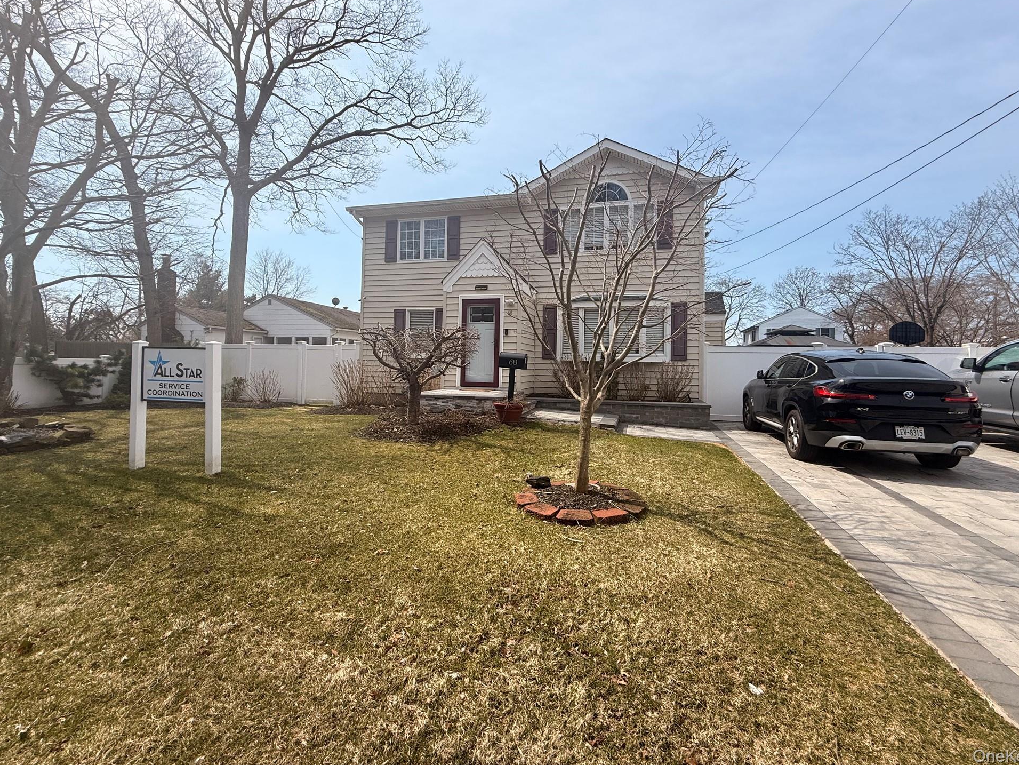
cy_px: 359
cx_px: 535
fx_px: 442
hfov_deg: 98.1
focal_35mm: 15
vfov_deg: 81.7
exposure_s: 1/1572
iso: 50
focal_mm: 2.22
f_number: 2.2
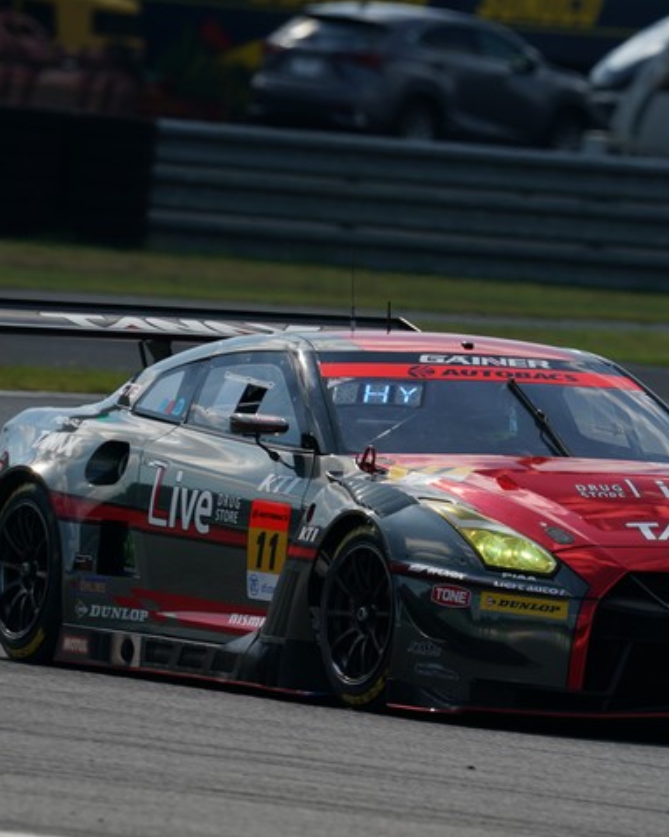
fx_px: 21026
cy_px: 418
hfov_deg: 1.8
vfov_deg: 2.3
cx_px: 420
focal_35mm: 849
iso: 200
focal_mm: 600
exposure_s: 1/800
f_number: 9
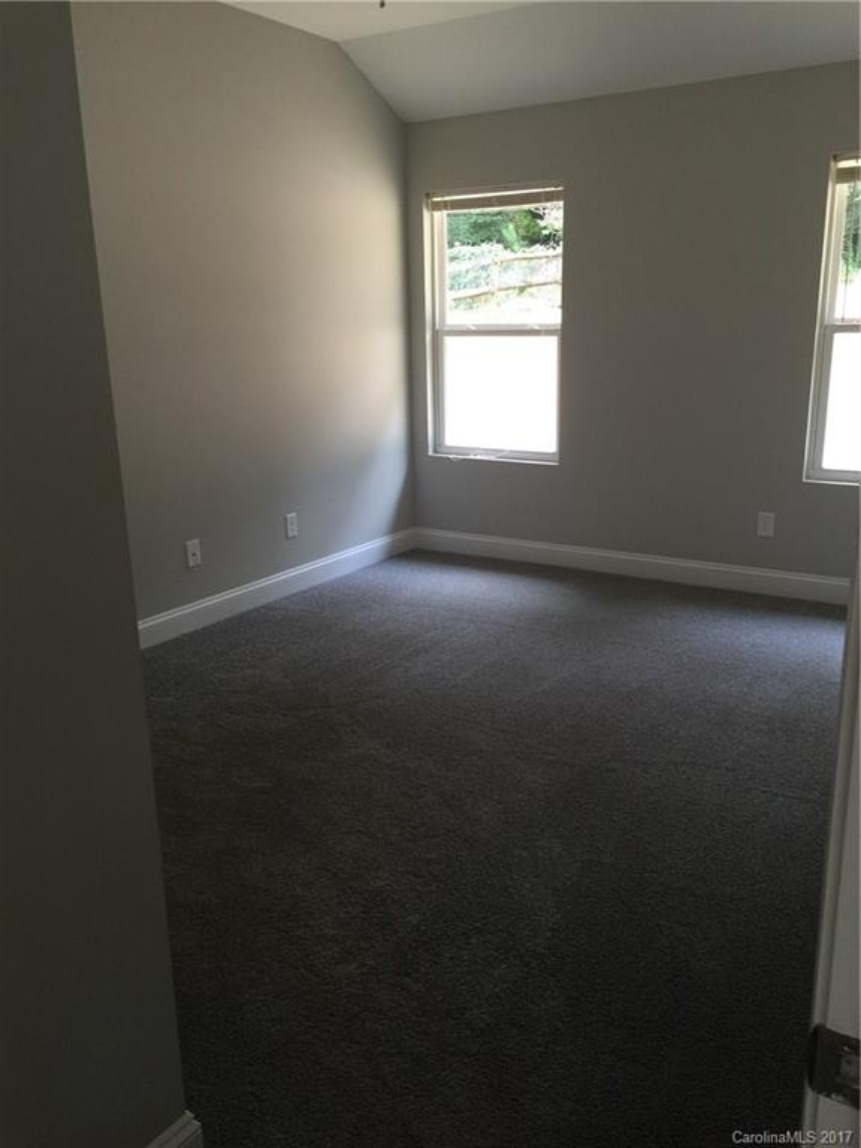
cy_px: 574
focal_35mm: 29
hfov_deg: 48.2
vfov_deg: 61.7
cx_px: 430
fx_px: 962
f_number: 2.2
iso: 50
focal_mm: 4.15
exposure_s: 1/30
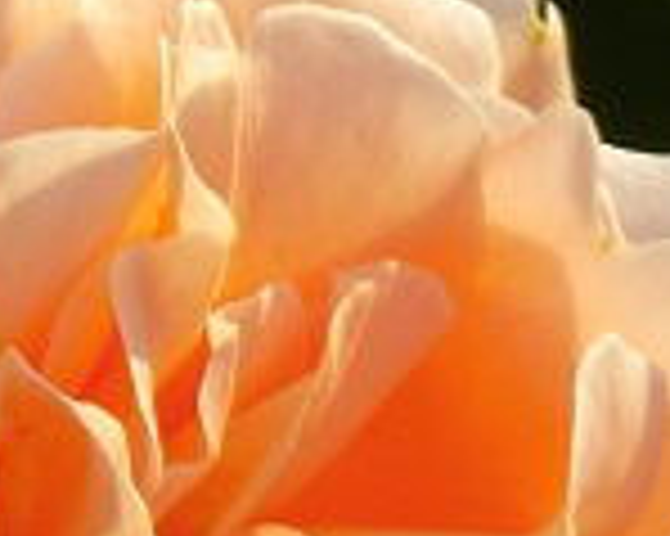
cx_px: 589
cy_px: 748
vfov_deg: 0.9
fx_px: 33510
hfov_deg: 1.1
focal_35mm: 1691
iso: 80
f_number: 5.9
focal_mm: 95.4
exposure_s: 1/160
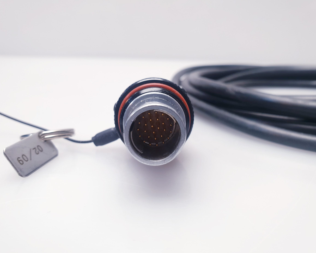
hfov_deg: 62.2
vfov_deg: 51.5
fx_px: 262
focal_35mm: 28
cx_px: 155
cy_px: 130
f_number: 2.4
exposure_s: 1/50
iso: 80
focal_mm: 4.3
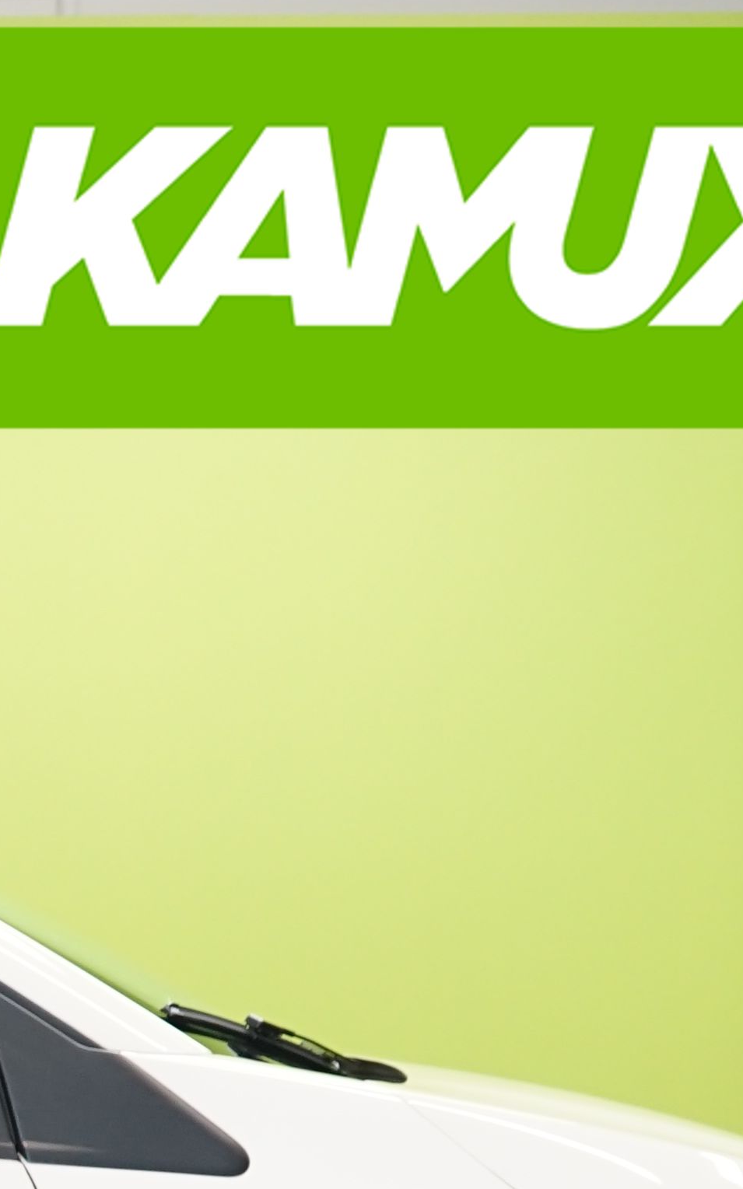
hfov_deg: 10.3
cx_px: -771
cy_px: 1433
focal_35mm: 116
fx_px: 3760
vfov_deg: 17.2
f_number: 4.5
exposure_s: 1/30
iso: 800
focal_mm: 29
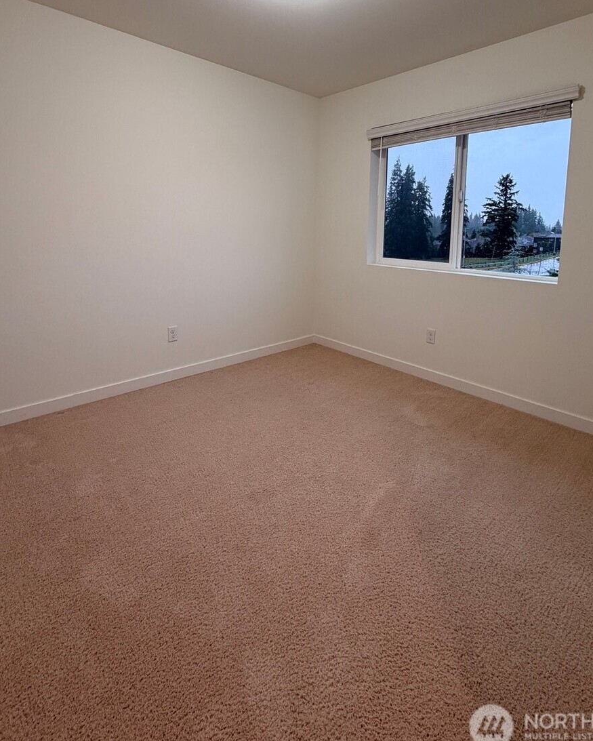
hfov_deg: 73.8
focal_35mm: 18
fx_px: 395
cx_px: 310
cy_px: 270
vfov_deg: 84.4
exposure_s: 1/120
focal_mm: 2.22
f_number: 2.2
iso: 160
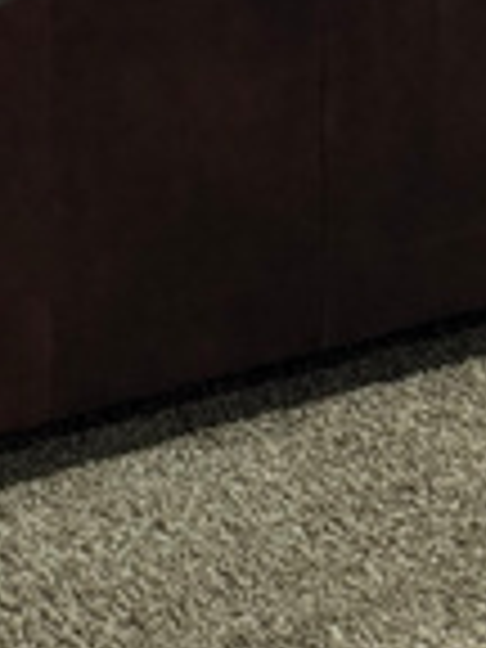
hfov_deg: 11.0
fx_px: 2396
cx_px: -306
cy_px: -891
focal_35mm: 128
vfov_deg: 12.3
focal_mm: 6.76
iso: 400
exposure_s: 1/60
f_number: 1.78
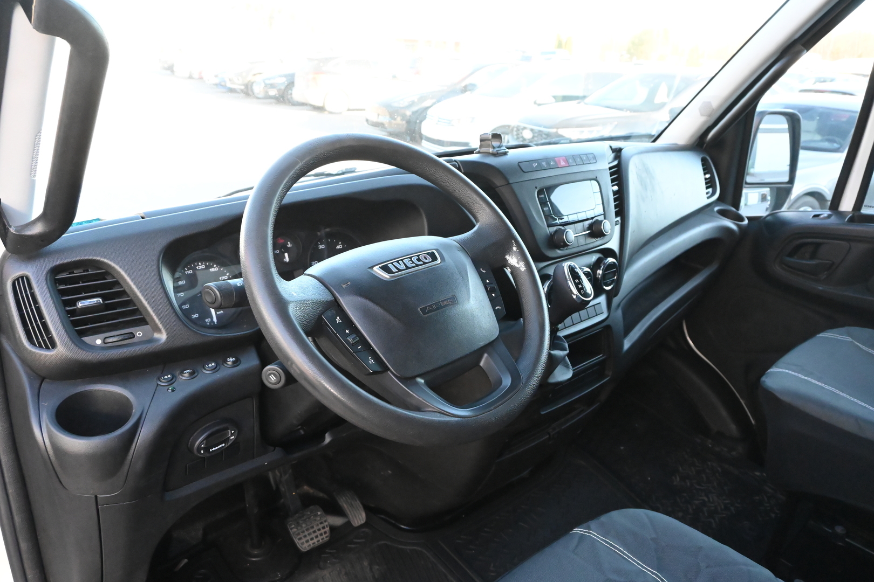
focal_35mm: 28
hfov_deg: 65.9
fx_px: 674
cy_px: 291
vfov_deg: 46.8
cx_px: 437
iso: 6400
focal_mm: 18.5
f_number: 5.6
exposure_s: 1/640
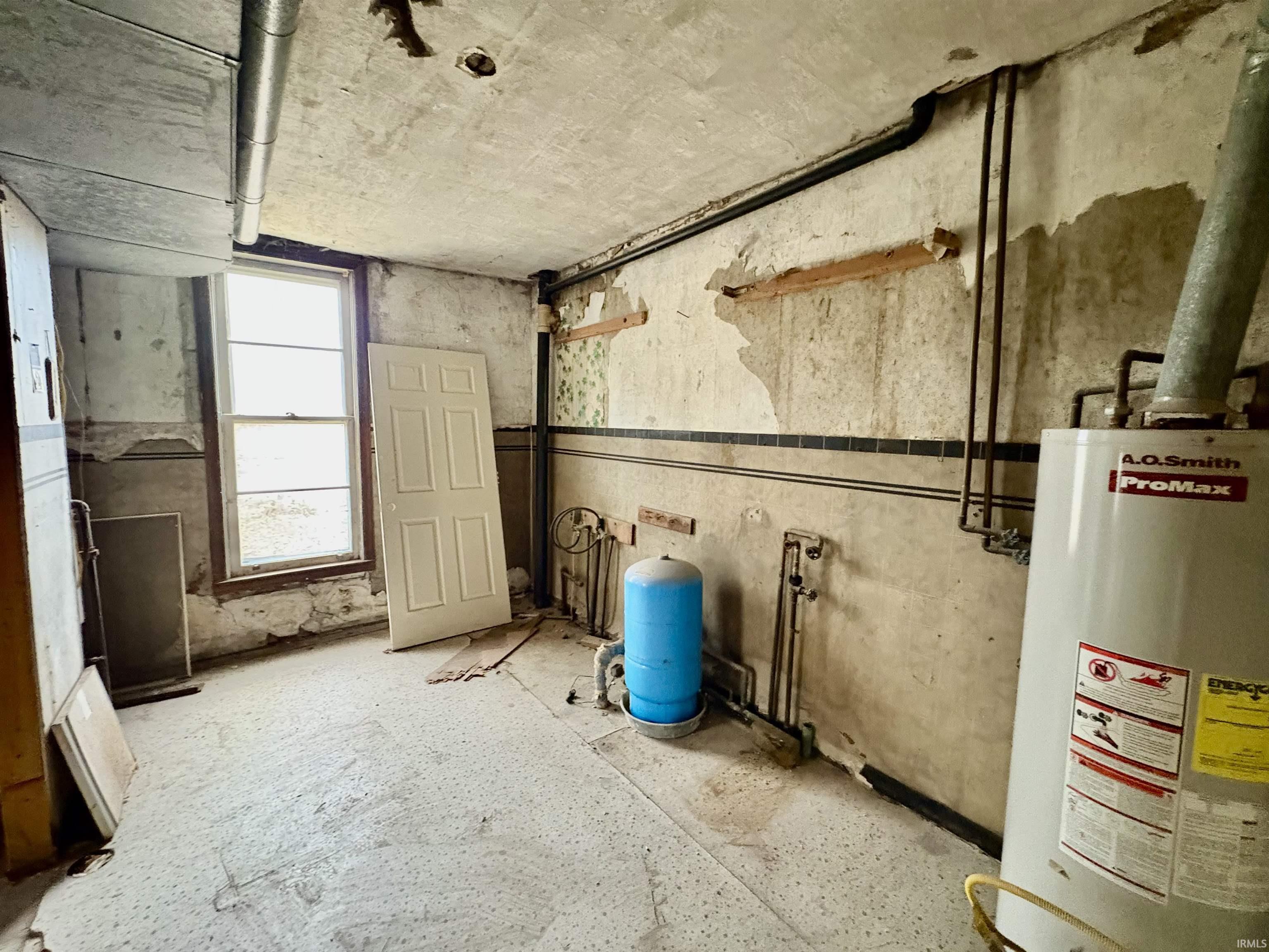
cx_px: 634
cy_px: 476
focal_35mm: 14
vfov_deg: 85.7
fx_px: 513
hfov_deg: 102.1
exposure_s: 1/40
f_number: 2.2
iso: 1000
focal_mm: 2.22
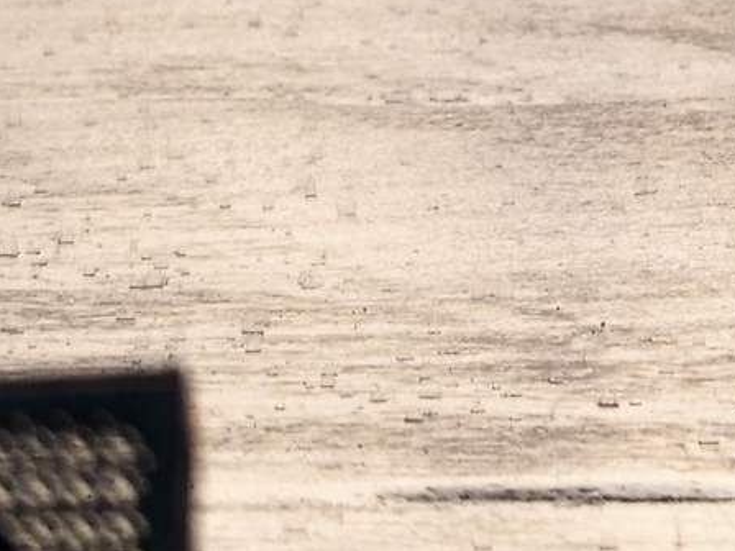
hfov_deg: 1.2
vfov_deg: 0.9
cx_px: 1598
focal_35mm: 1606
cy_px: -851
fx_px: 34100
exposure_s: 1/250
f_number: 2.8
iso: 320
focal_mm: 150
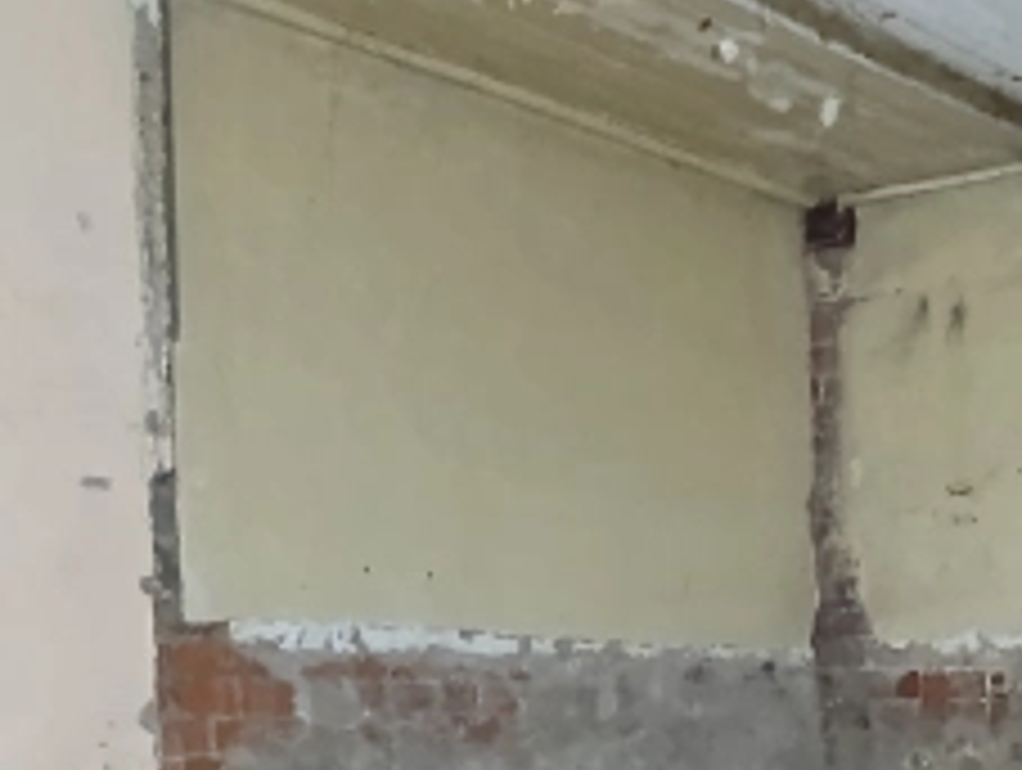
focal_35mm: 63
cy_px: 833
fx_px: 1863
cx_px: 1004
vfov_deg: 22.2
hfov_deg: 28.9
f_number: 1.6
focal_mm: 6.14
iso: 10000
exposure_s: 1/16.7
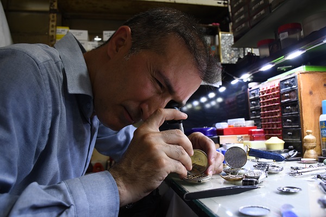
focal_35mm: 27
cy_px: 108
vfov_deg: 47.9
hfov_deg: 67.4
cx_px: 163
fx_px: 244
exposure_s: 1/30
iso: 640
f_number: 4.5
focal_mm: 18
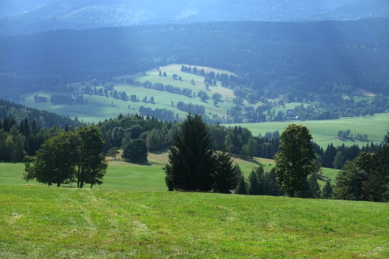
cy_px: 130
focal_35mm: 81
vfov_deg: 16.9
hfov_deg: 25.1
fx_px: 875
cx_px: 194
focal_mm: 29.67
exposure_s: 1/1250
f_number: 4
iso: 125
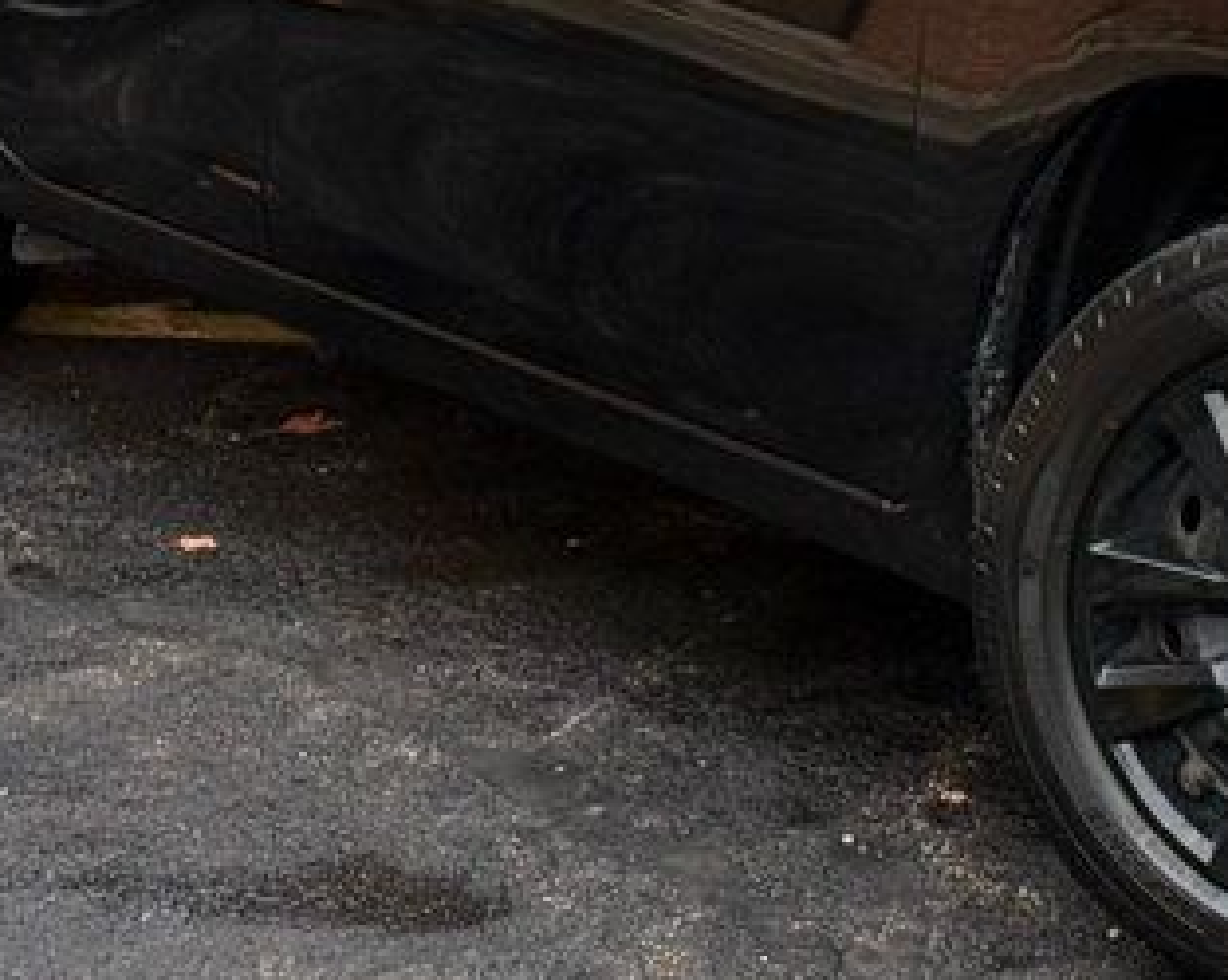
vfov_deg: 9.9
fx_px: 5592
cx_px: 1476
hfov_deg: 12.2
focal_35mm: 154
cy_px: -8
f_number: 1.78
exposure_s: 1/802
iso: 64
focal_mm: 6.76
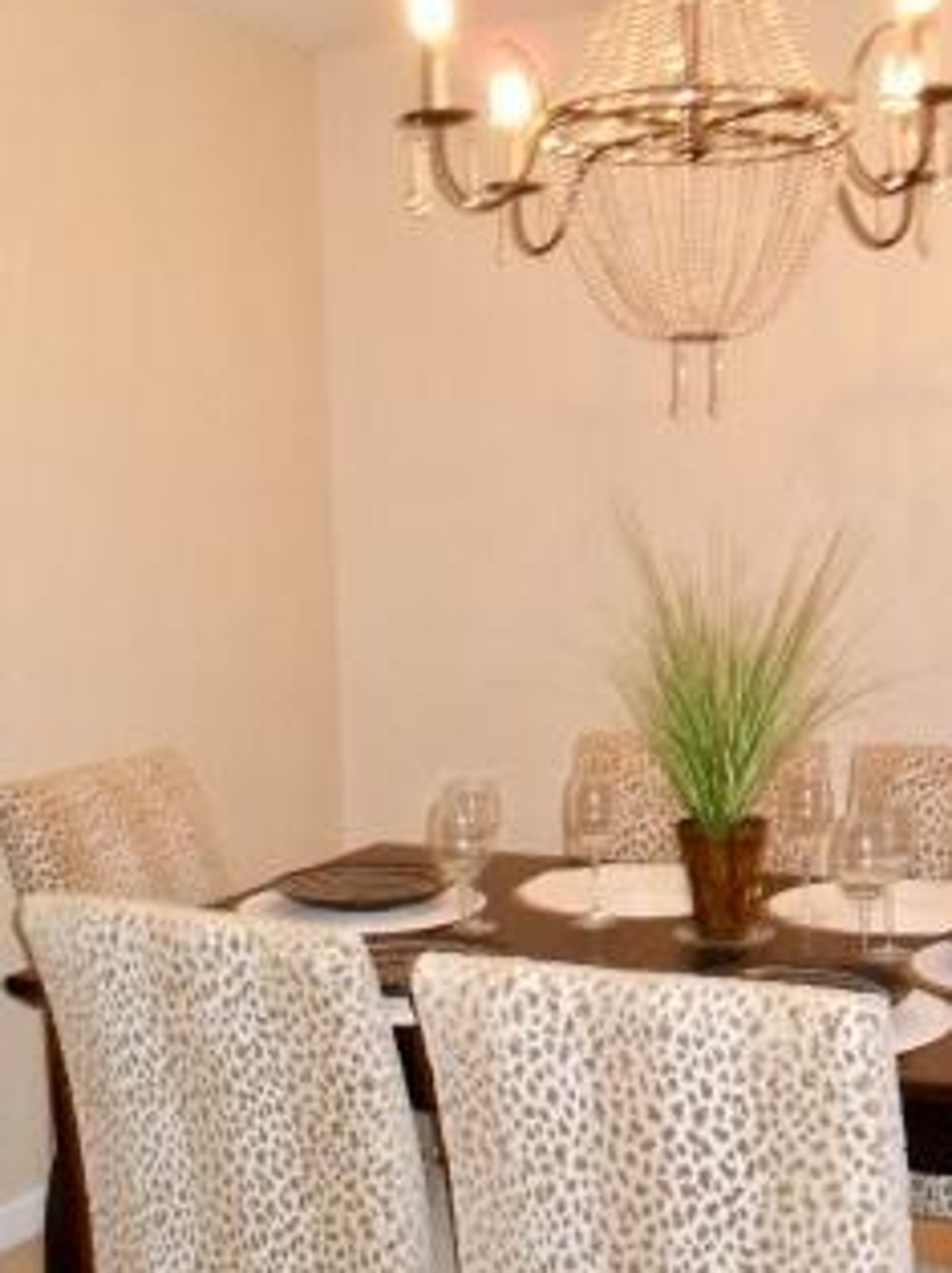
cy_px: 855
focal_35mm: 50
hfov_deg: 29.0
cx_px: 551
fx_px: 1836
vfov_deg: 37.8
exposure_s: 1/45
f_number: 2.8
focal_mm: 6.2
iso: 200
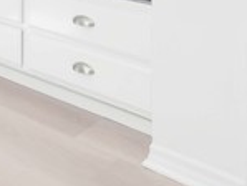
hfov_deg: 31.0
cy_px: -135
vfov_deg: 19.0
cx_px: 88
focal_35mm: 62
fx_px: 443
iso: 100
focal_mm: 15
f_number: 8
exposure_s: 1/15
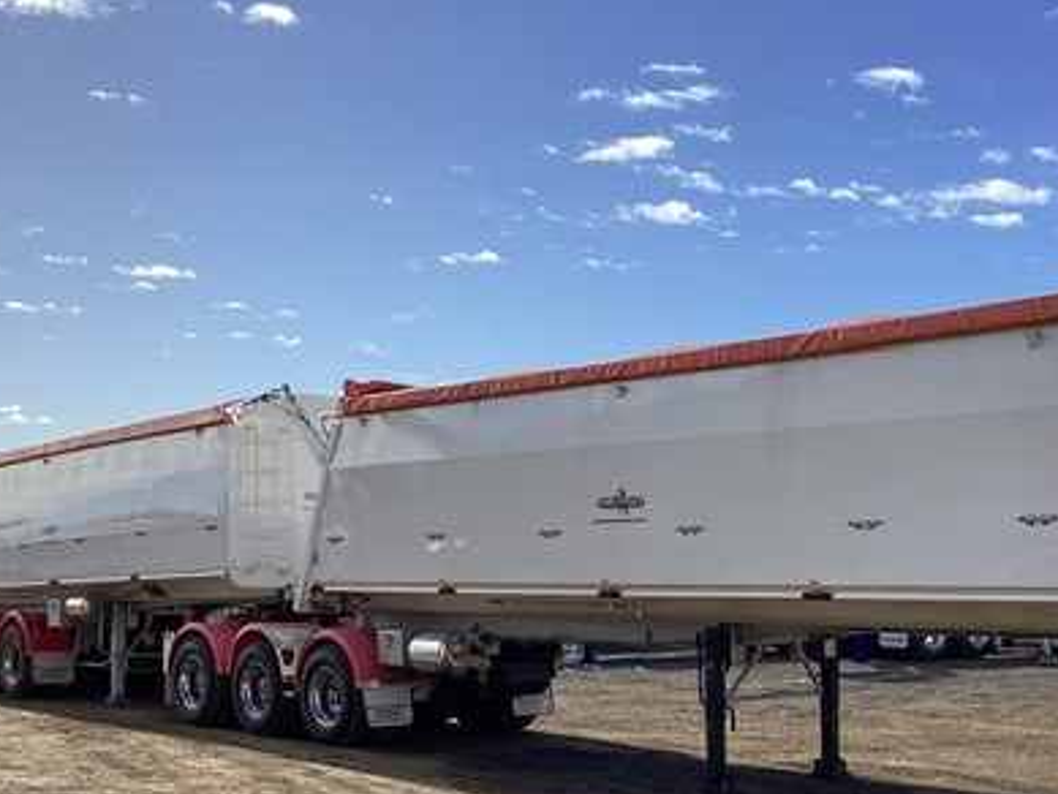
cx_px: 609
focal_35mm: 51
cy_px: 601
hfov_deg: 37.4
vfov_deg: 28.1
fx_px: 1559
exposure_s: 1/1508
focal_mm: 3.3
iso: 25
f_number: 2.4
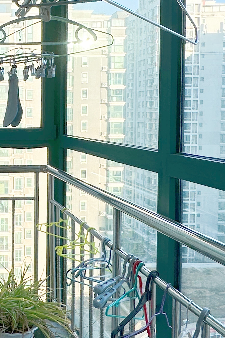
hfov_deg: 26.6
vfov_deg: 44.2
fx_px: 412
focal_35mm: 44
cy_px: 133
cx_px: -55
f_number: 2.2
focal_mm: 2.22
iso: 40
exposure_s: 1/367
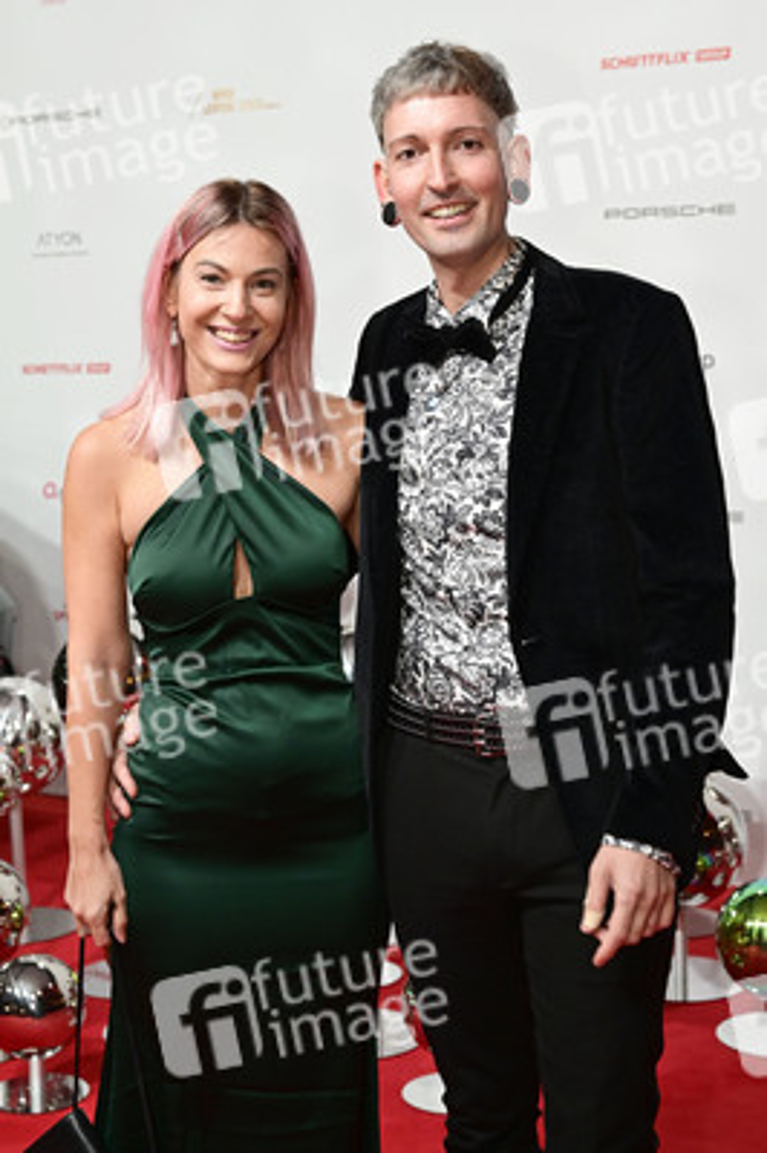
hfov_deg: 27.5
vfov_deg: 40.4
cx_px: 384
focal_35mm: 49
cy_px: 576
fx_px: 1569
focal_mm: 49
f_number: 5
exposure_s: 1/200
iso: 1600
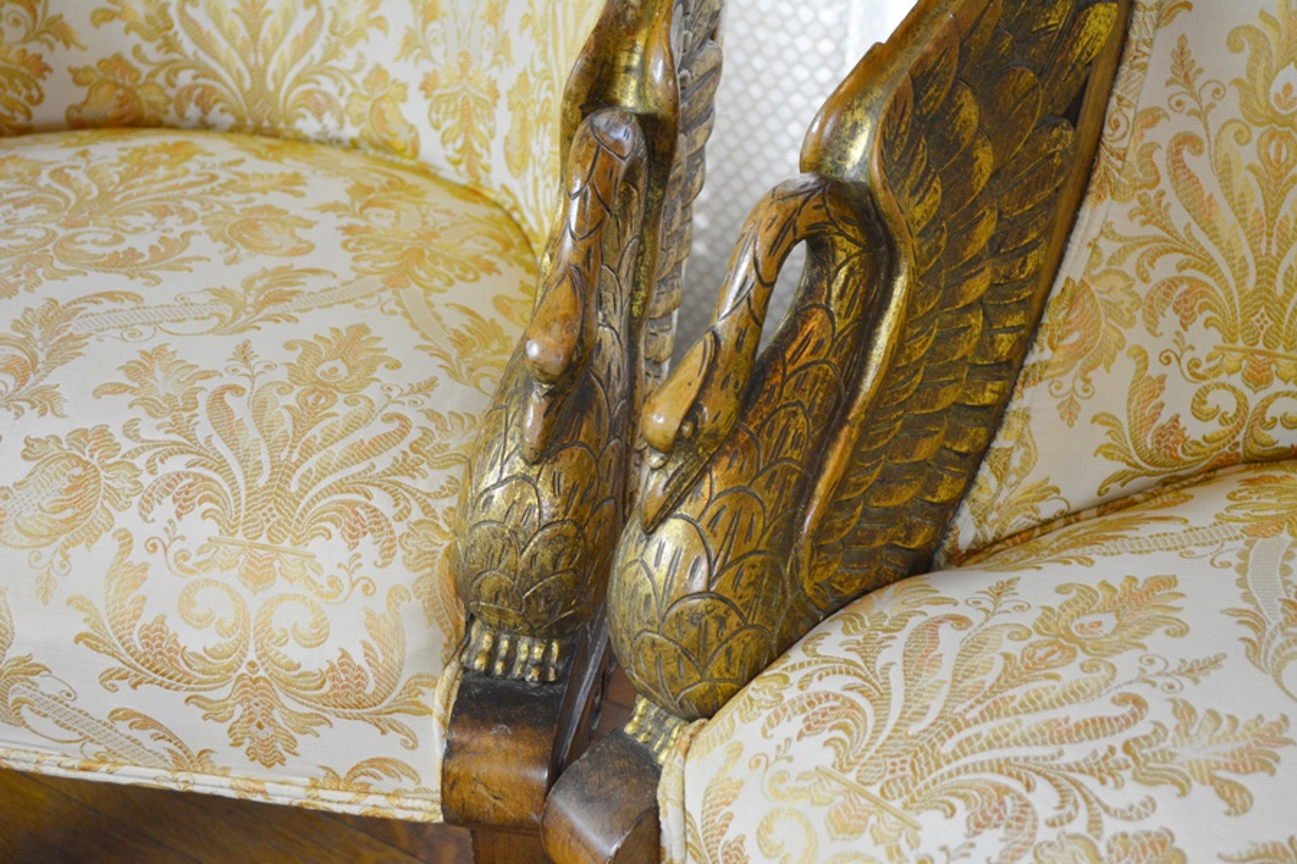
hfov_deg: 35.1
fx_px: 2053
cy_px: 432
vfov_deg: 23.8
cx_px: 648
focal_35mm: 57
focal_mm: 38
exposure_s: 1/40
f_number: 5
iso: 800
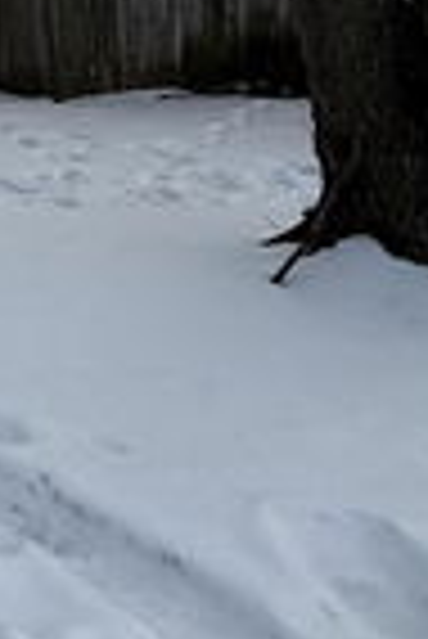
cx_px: -667
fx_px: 1245
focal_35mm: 70
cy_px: -50
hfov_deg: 13.2
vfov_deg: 26.7
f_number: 2.2
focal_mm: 2.22
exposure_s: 1/742
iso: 50
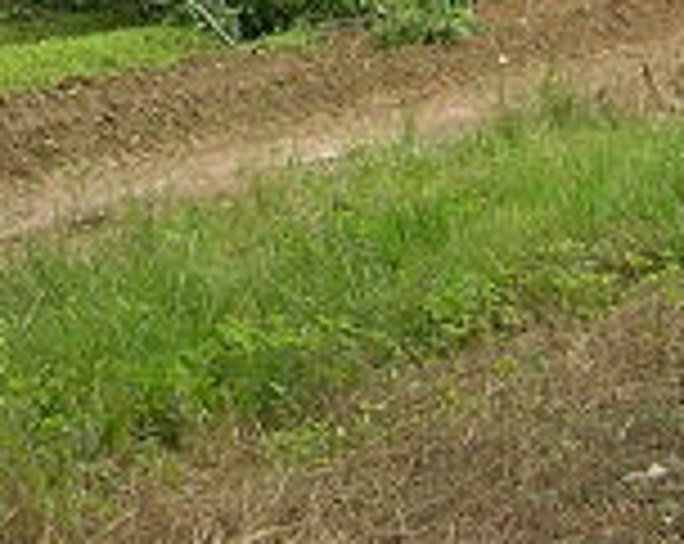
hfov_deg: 10.4
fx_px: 3374
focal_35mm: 167
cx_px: -788
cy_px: -256
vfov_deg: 9.0
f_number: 2.8
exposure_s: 1/297
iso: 100
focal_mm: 8
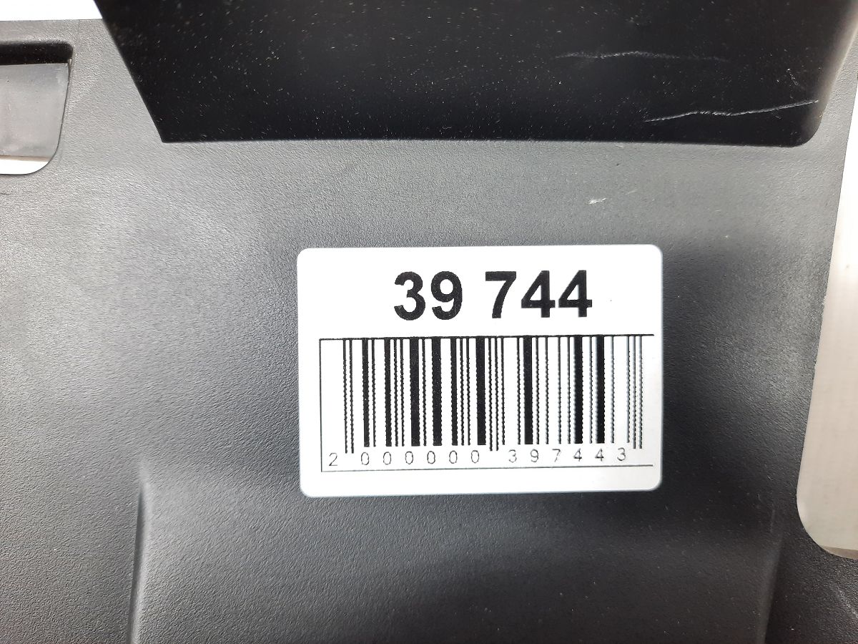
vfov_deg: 54.9
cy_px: 322
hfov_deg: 69.4
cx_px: 429
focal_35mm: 25
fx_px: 620
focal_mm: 4.6
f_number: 2
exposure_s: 1/50
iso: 160
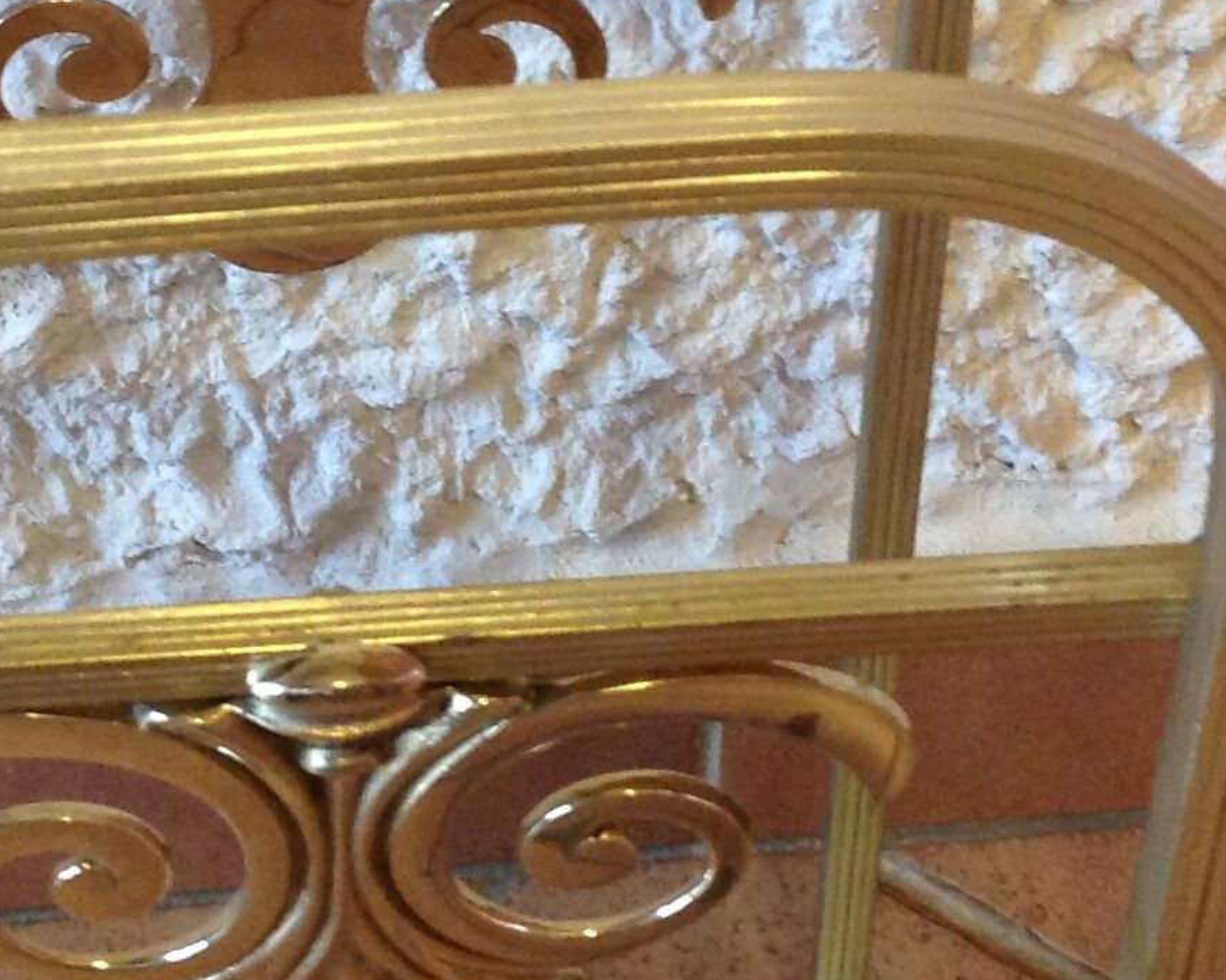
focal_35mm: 101
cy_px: 288
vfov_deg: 15.2
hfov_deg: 18.9
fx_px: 3665
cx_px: 343
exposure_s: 1/15
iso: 200
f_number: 2.4
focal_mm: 4.28
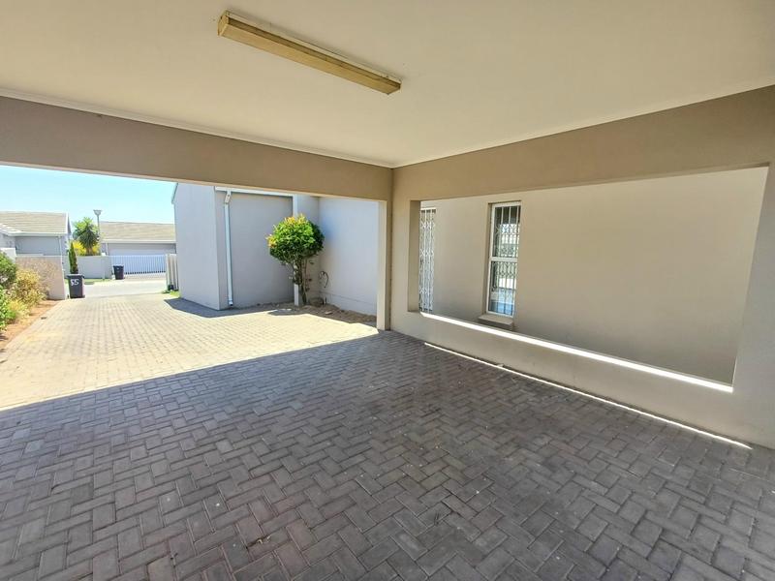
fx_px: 358
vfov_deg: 78.1
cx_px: 388
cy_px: 290
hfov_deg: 94.5
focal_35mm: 16
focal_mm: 1.64
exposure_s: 1/400
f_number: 2.2
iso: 40
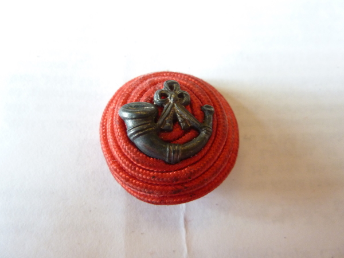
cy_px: 129
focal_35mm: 25
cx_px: 172
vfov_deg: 54.9
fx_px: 248
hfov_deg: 69.4
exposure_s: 1/20
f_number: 3.3
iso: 400
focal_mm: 4.1
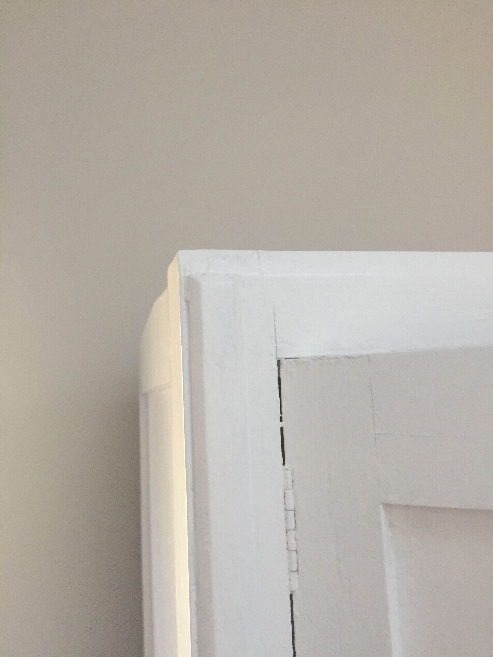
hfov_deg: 48.2
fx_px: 551
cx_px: 246
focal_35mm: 29
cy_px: 328
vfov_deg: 61.7
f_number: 2.2
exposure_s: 1/33
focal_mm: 4.15
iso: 125
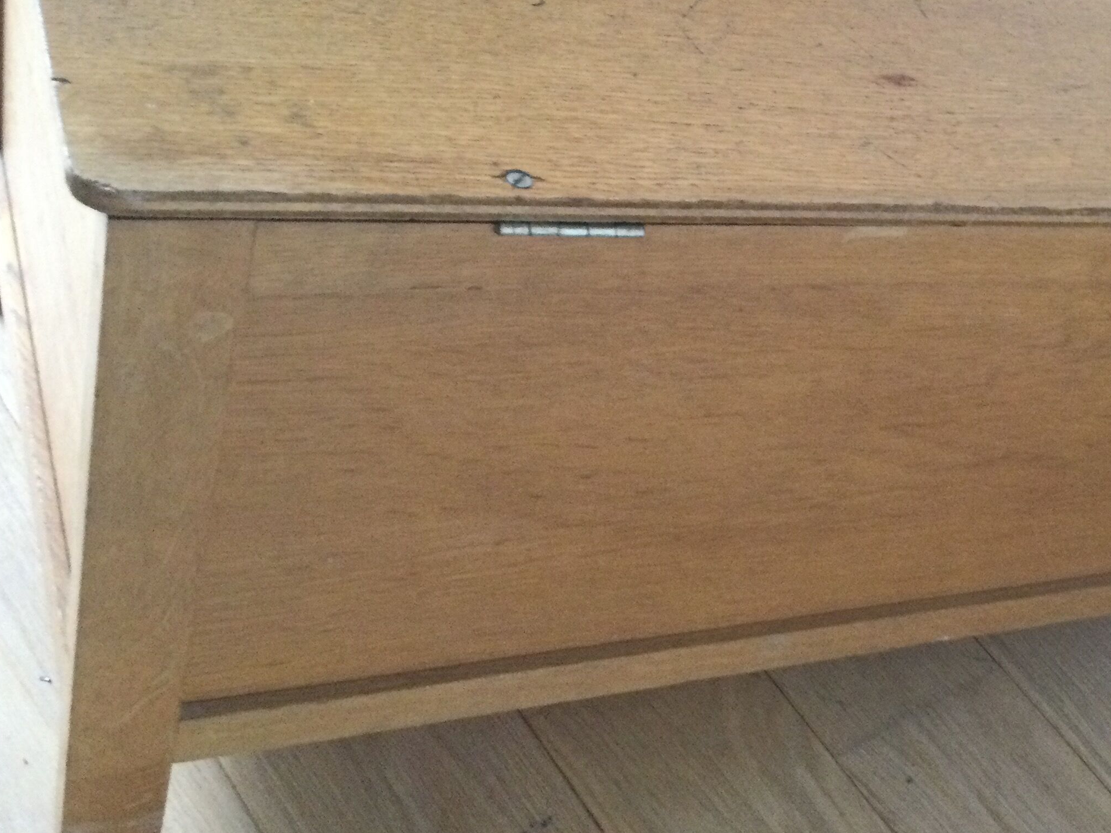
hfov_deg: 37.3
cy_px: 415
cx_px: 828
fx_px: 1605
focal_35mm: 50
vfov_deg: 29.1
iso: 250
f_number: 2.4
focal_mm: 3.3
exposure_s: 1/17
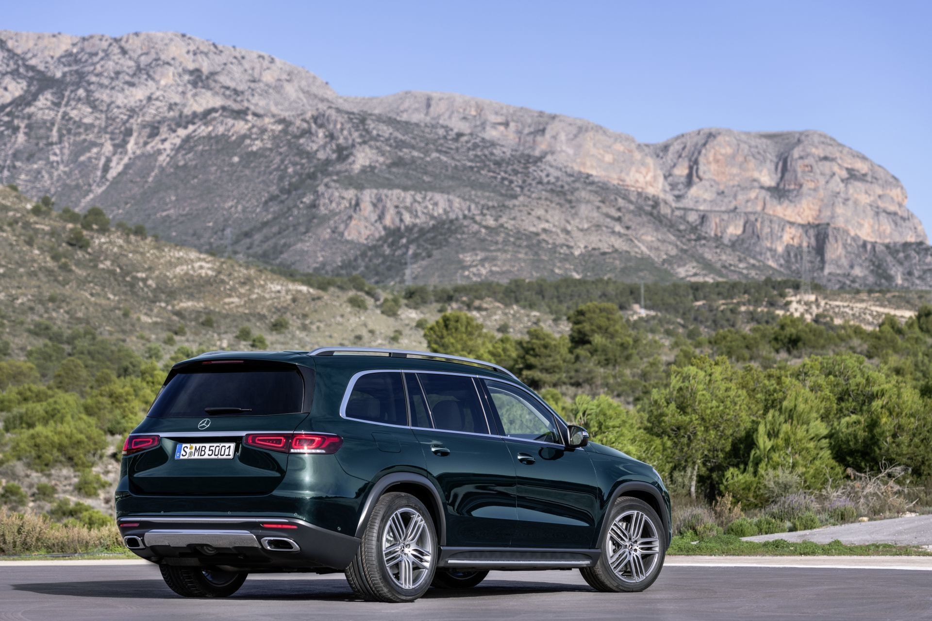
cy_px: 310
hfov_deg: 18.6
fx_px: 2848
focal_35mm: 110
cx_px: 466
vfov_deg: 12.5
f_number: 4.5
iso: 200
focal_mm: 110
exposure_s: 1/1250
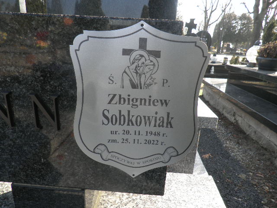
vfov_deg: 56.8
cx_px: 138
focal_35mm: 24
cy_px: 104
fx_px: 192
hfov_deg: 71.6
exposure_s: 1/160
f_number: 3.3
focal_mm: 4.3
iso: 64
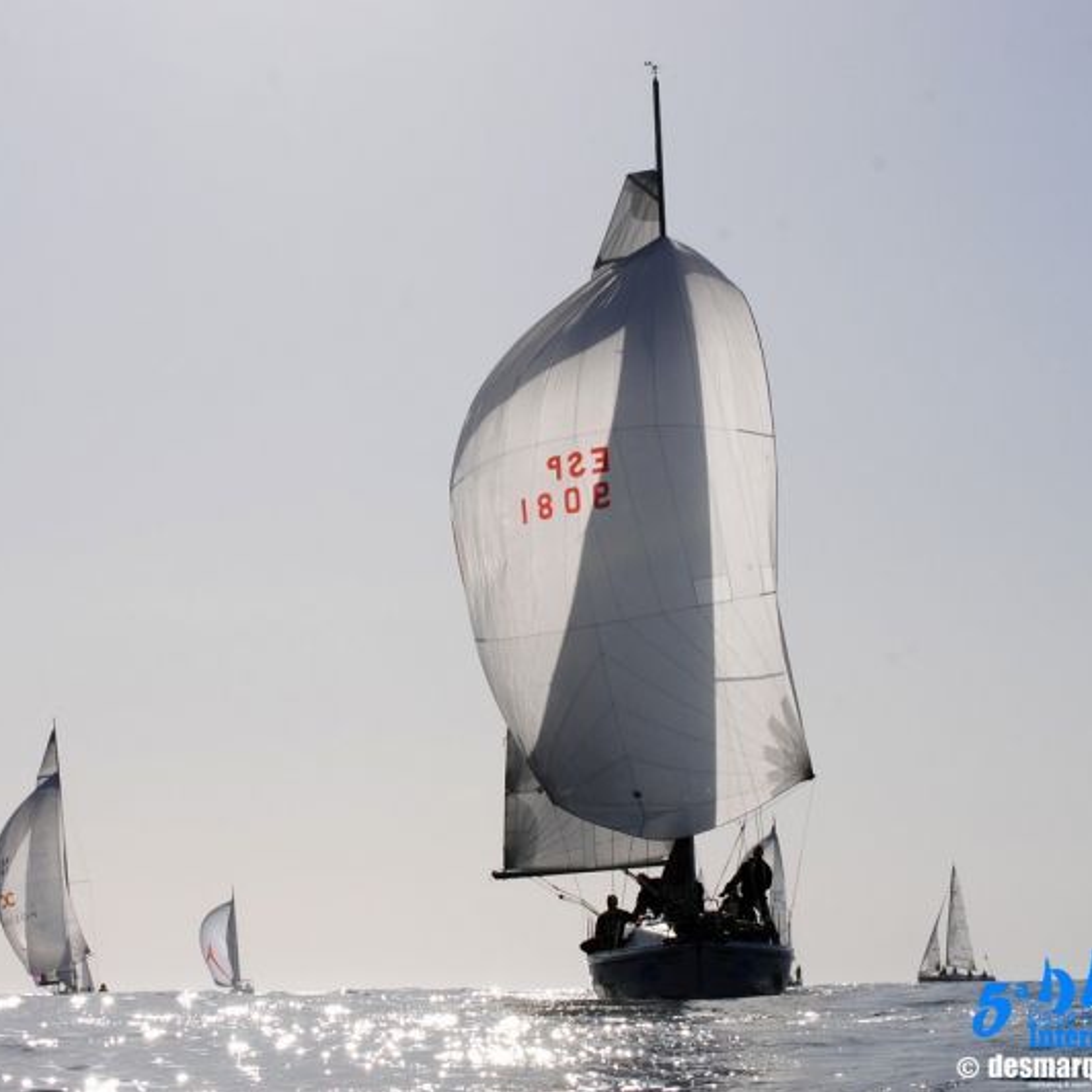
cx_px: 382
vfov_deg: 16.5
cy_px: 547
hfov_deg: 16.4
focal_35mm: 106
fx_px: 3770
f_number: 11
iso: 100
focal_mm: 55
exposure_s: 1/500
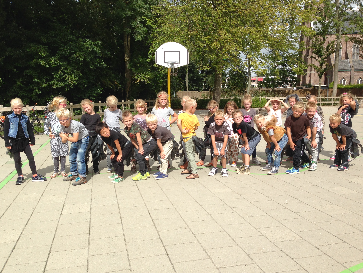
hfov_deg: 55.4
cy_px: 136
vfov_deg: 42.9
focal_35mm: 33
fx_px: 346
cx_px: 182
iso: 50
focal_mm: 4.12
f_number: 2.4
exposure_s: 1/1595
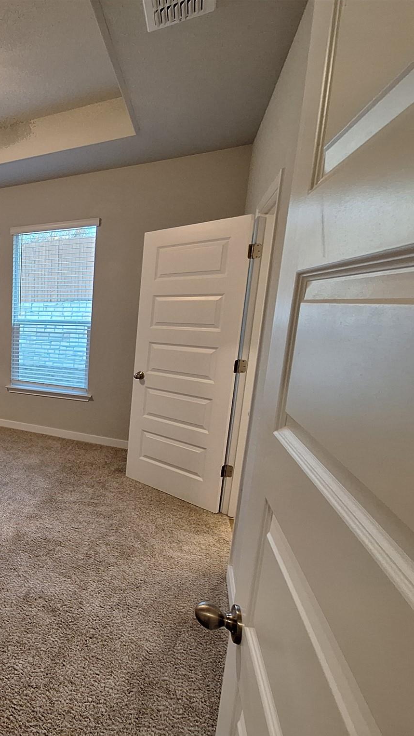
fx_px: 371
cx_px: -56
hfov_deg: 43.1
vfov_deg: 89.6
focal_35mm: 19
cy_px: 370
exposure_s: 1/40
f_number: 2.2
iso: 160
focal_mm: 1.74
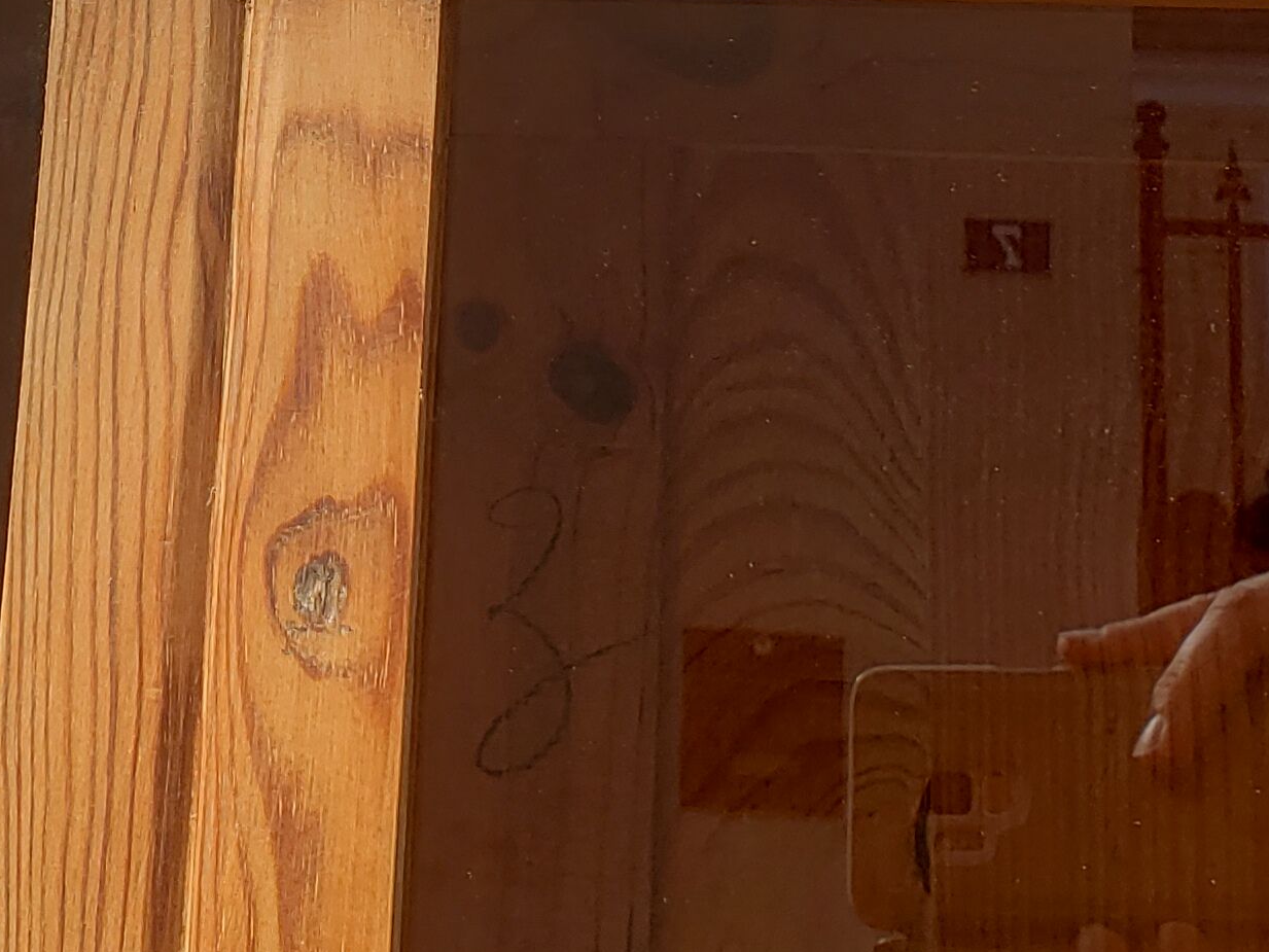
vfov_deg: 17.0
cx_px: 272
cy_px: 0
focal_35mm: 85
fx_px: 3116
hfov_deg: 22.7
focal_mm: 4.3
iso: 50
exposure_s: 1/599
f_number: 2.4
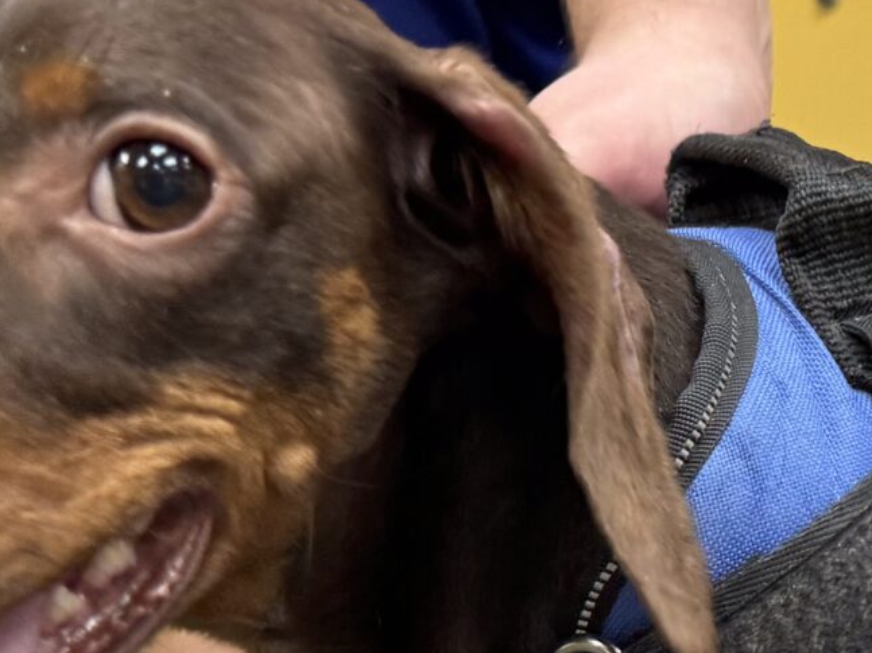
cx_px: 837
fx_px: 2393
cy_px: 528
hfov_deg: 20.1
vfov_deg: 15.5
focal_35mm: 95
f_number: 1.78
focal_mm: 6.76
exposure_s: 1/60
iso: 250
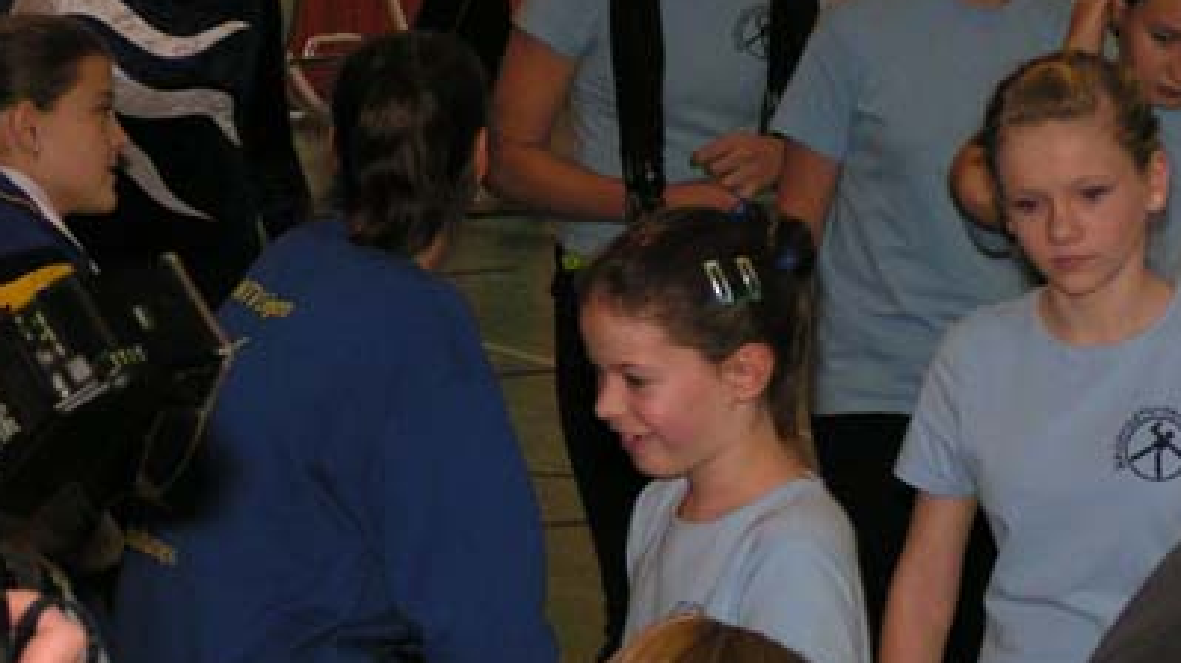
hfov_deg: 11.1
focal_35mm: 195
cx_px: 633
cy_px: 462
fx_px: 6104
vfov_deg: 6.2
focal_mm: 18.2
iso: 200
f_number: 3.5
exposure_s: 1/125
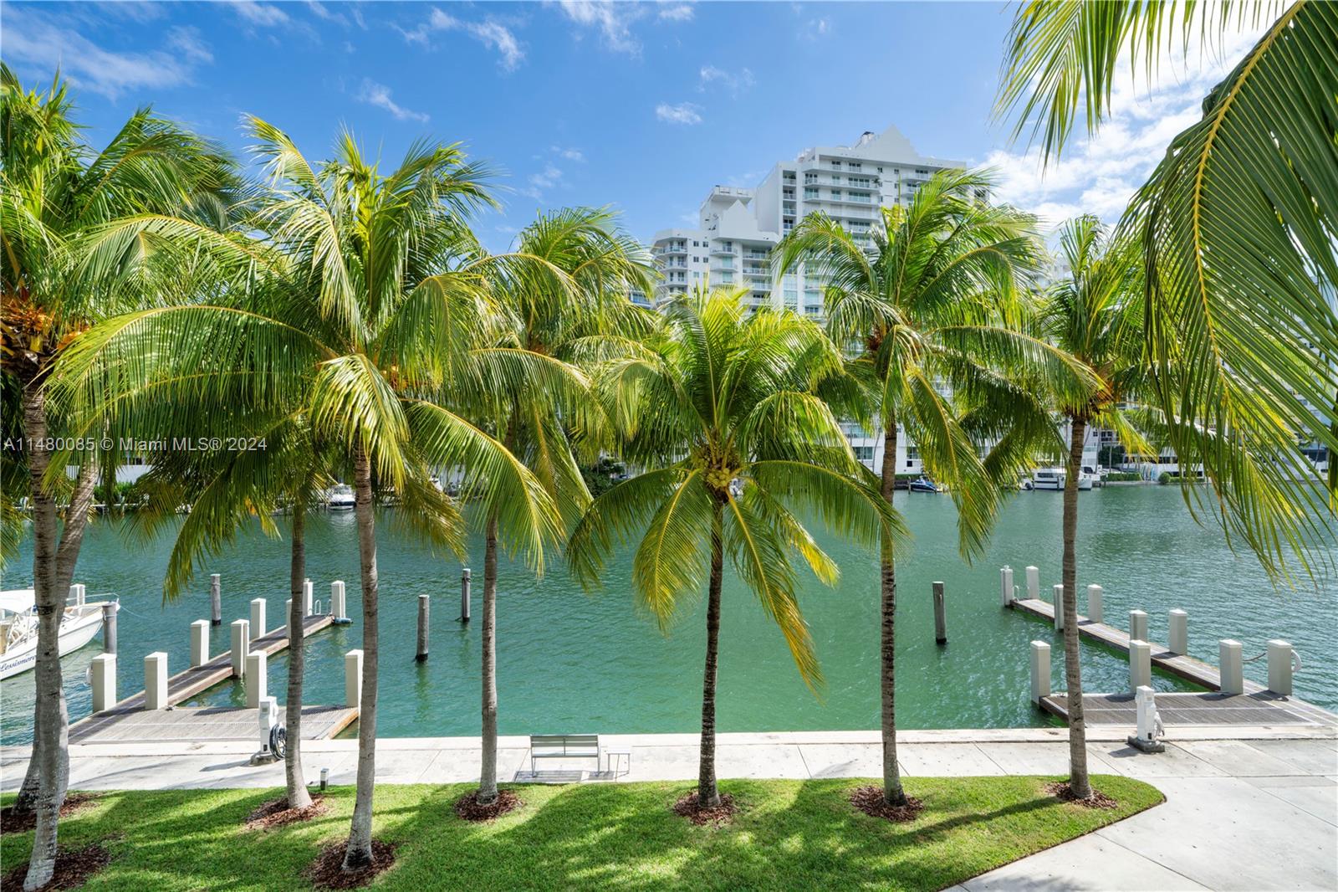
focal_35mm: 16
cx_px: 669
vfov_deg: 73.7
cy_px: 446
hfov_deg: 96.7
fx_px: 595
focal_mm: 16
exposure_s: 1/200
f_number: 11
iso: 125
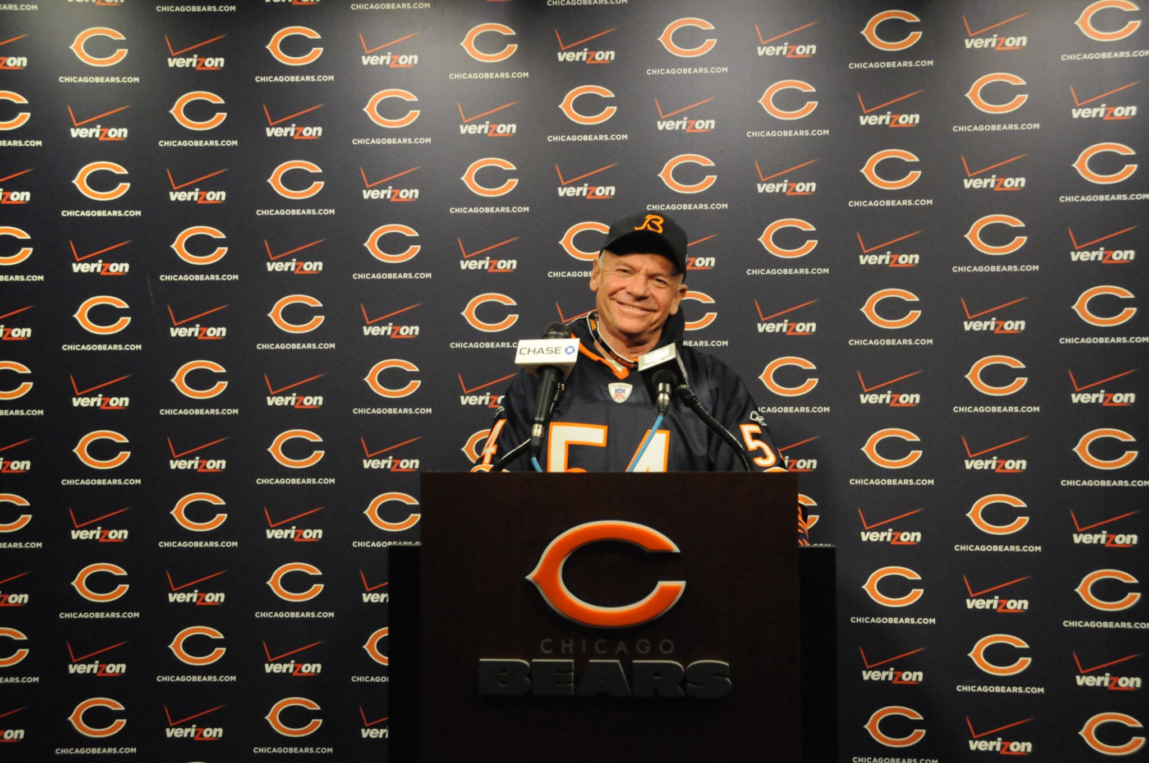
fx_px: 1530
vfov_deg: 28.0
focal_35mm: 48
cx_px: 574
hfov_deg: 41.2
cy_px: 382
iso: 3200
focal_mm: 32
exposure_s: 1/160
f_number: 6.3
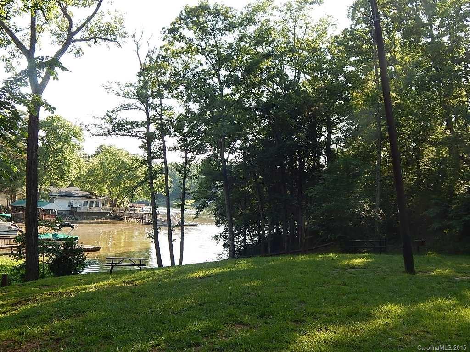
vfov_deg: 33.6
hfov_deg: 43.9
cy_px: 176
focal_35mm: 43
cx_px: 235
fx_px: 584
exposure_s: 1/200
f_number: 3.6
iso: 125
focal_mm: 7.7
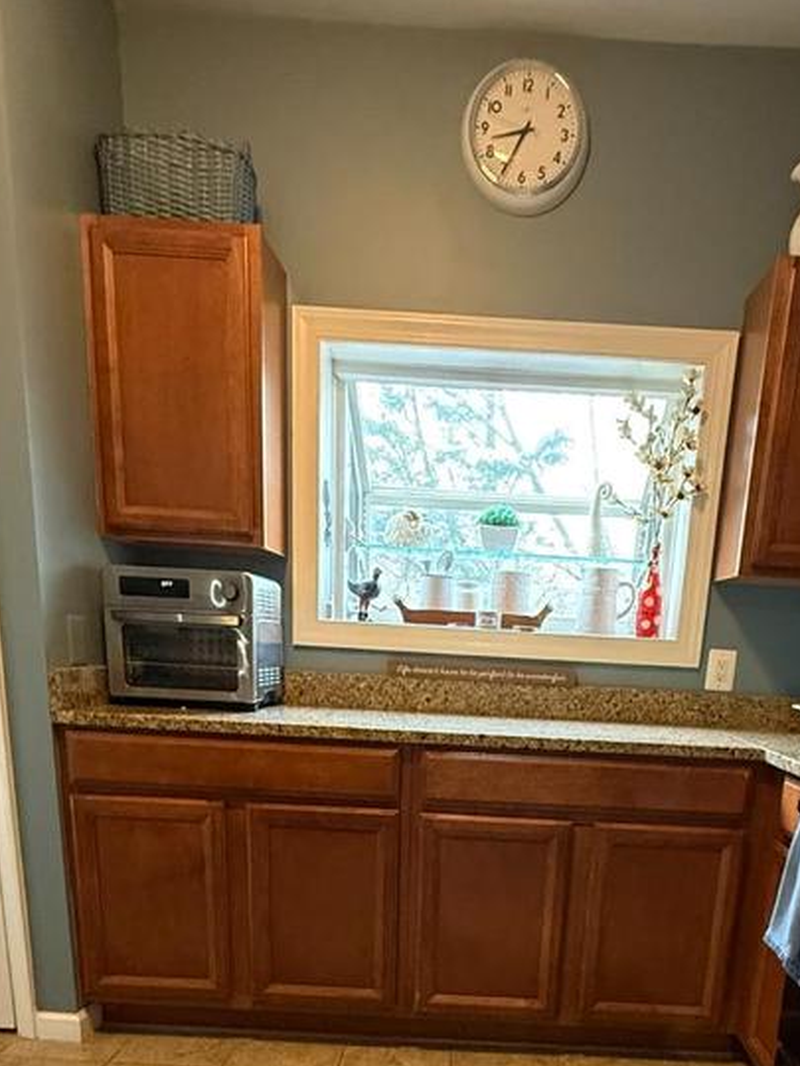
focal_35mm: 28
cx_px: 484
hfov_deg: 49.4
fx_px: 863
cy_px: 886
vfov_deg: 57.6
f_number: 2.2
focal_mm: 2.22
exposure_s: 1/60
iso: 640
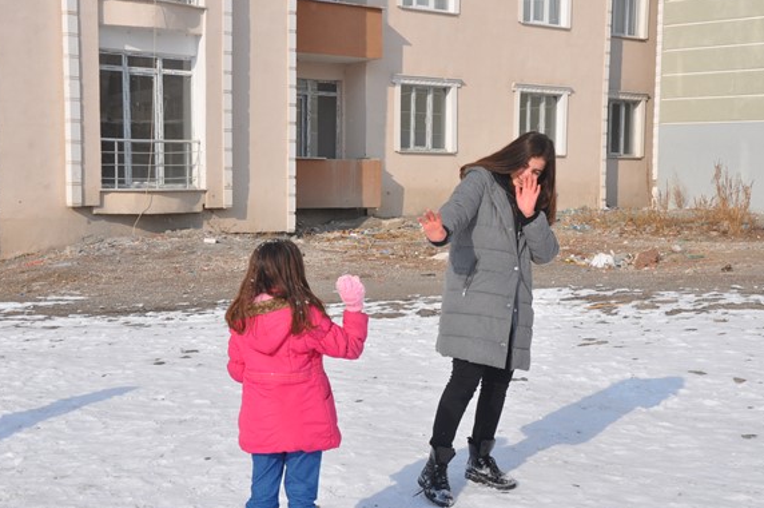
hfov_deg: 34.5
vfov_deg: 23.3
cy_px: 261
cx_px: 417
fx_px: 1229
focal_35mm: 58
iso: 250
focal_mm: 34
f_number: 11
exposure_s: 1/500
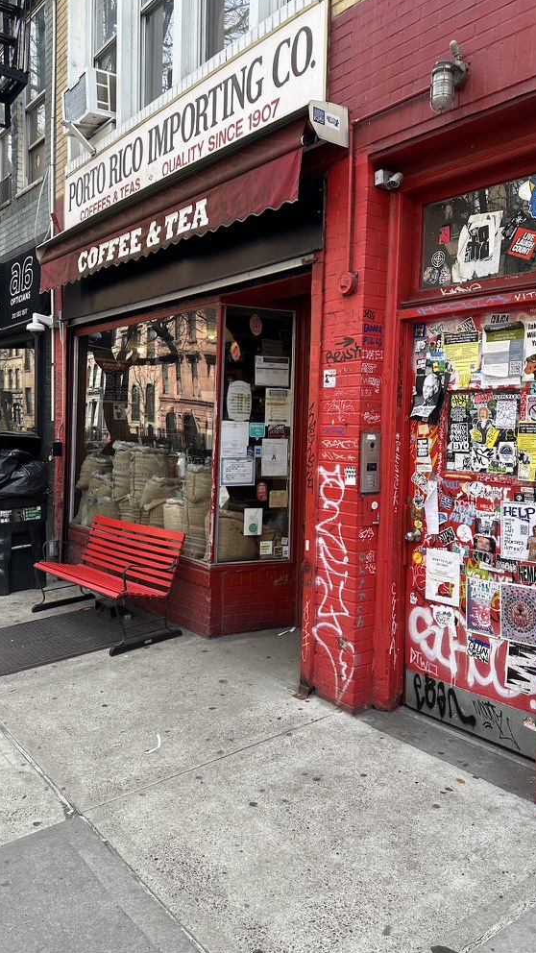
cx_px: 273
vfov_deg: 69.8
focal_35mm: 27
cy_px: 463
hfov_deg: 42.9
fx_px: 682
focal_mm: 6.86
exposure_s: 1/829
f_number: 1.78
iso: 80
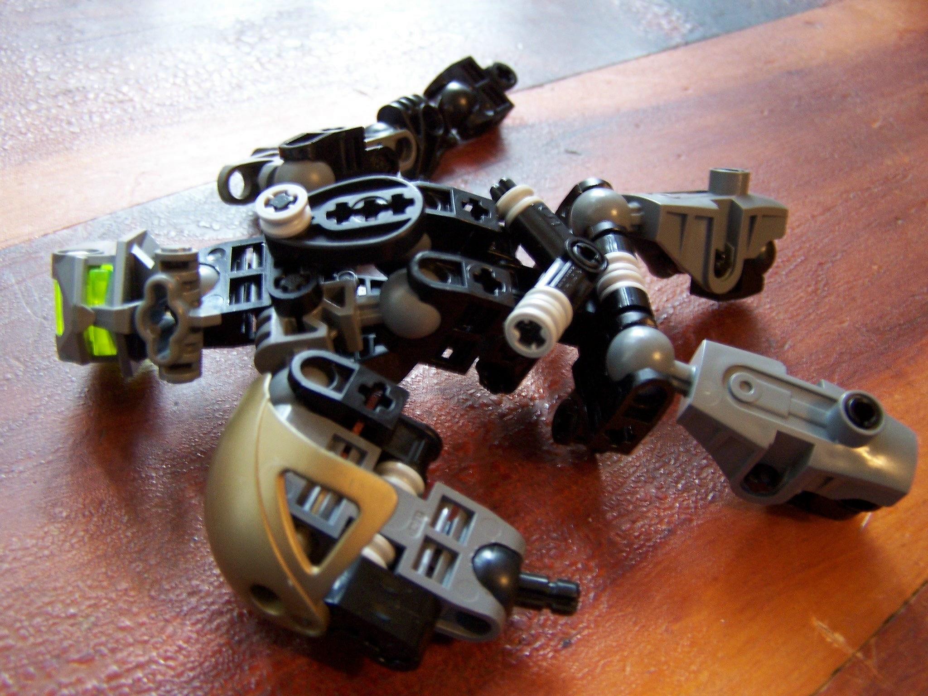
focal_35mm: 38
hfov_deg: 49.0
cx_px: 464
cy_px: 348
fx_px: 1019
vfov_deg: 37.7
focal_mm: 6.3
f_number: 2.8
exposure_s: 1/8
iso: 140
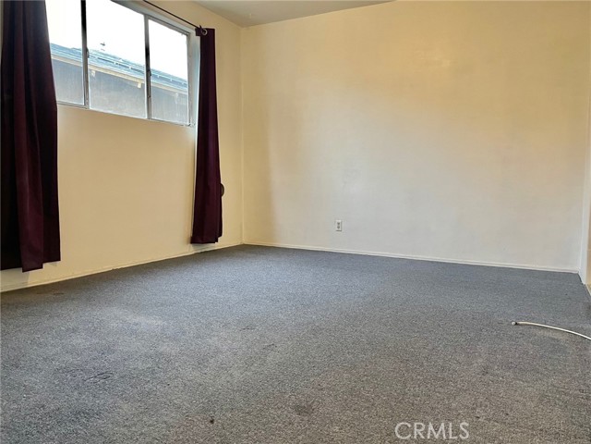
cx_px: 296
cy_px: 222
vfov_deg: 53.1
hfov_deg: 67.3
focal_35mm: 26
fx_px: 444
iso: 320
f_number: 1.6
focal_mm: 4.2
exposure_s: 1/60
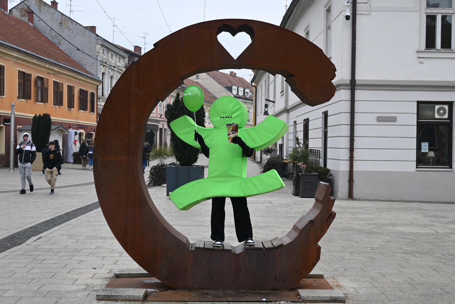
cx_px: 228
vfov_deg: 29.4
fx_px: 578
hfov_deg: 43.0
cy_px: 152
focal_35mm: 46
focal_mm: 30.5
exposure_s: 1/250
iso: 220
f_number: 4.8
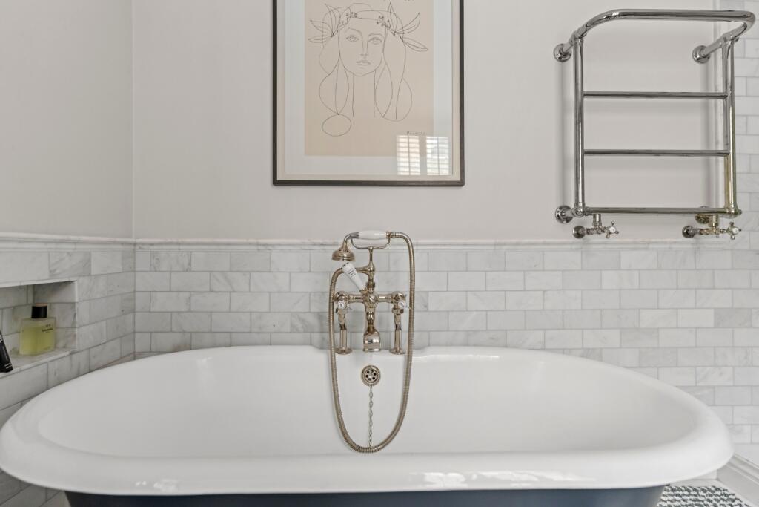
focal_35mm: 17
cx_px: 380
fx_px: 361
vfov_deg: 70.1
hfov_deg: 92.9
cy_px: 254
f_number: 2.8
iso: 800
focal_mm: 17.1
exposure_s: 1/40
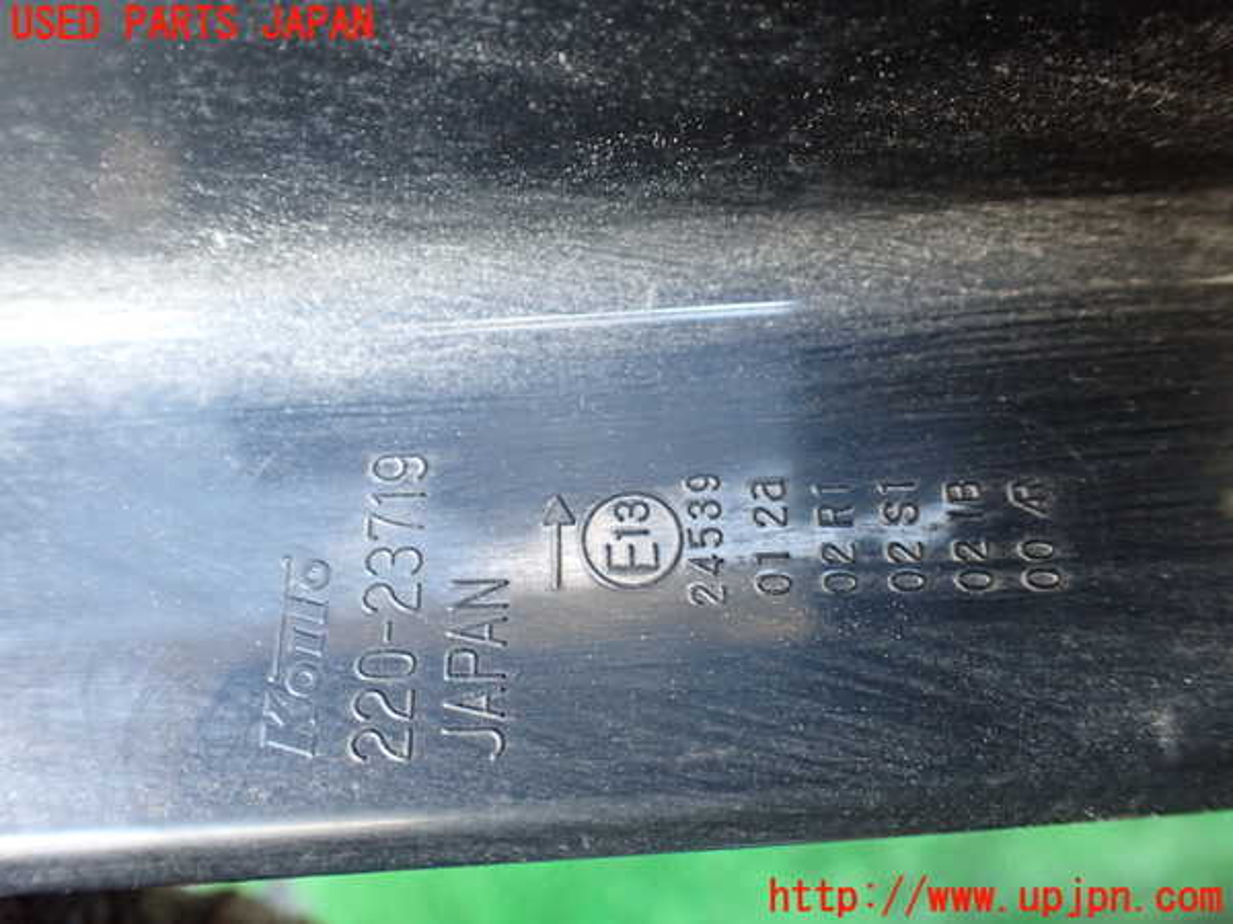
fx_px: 1069
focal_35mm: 30
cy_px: 462
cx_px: 616
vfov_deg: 46.8
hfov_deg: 60.0
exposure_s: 1/60
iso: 800
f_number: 2.3
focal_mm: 5.4
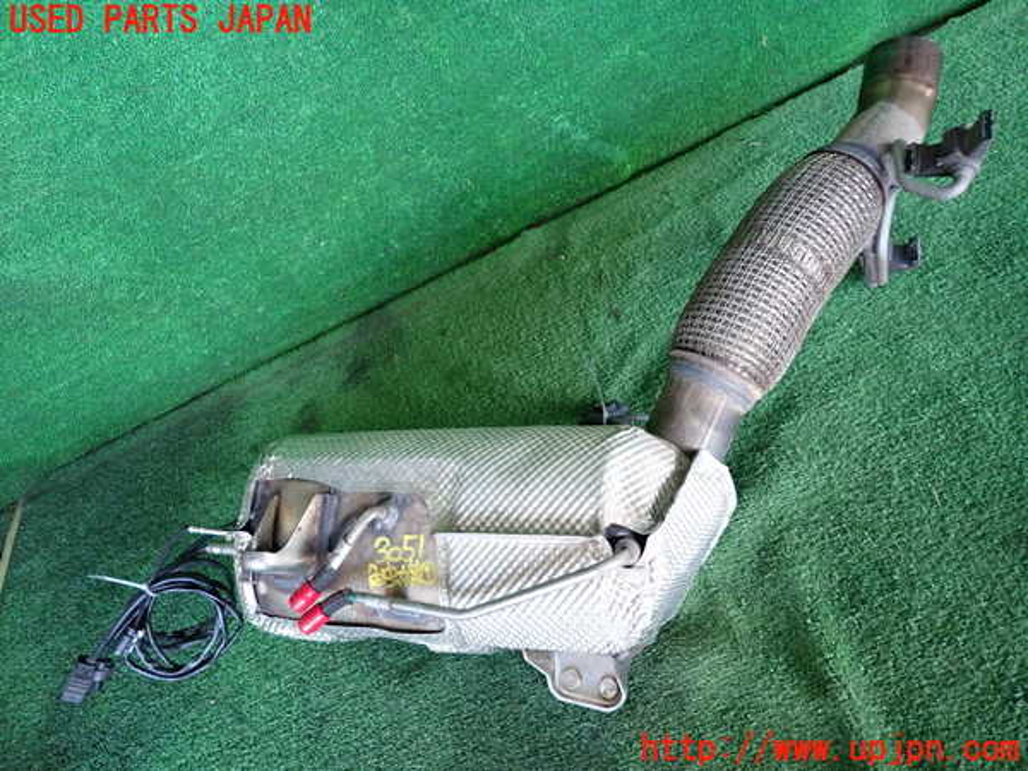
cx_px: 514
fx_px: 742
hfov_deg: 69.4
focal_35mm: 25
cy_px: 386
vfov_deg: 54.9
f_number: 2
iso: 640
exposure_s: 1/125
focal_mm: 4.5
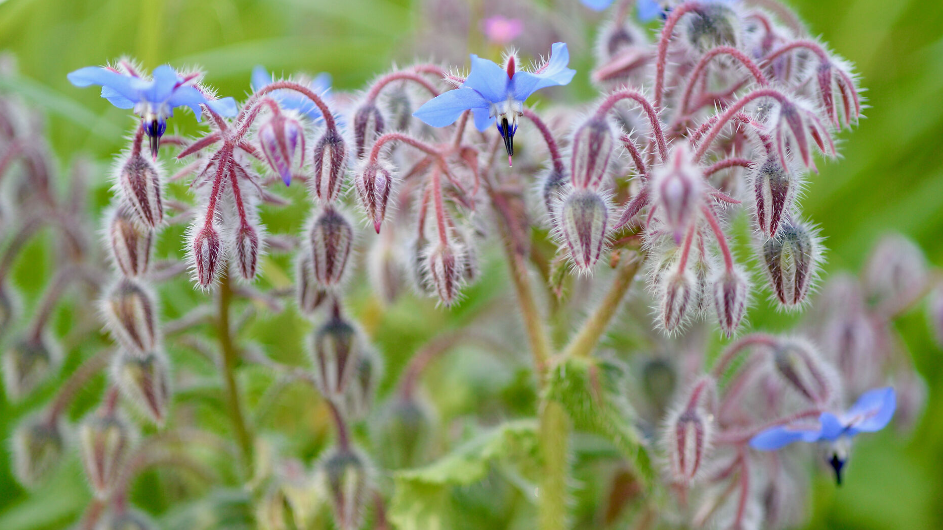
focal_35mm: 141
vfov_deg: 8.6
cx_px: 485
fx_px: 3525
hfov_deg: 15.2
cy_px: 162
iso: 400
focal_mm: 105
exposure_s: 1/1000
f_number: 3.2
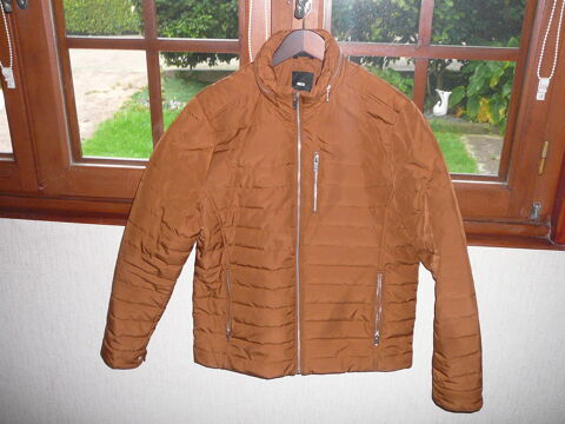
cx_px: 282
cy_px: 212
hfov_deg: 52.6
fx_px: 571
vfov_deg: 40.7
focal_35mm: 35
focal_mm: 5.2
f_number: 2.8
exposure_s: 1/30
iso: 200
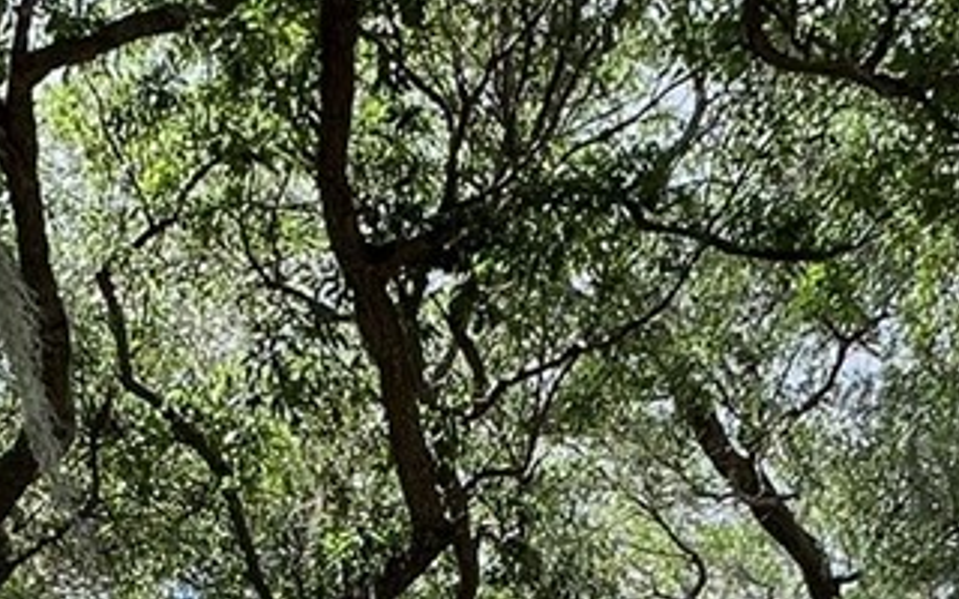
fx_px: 1803
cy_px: 1105
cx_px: 447
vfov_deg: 15.8
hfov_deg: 29.8
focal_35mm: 69
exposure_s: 1/444
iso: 32
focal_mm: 1.57
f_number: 1.8
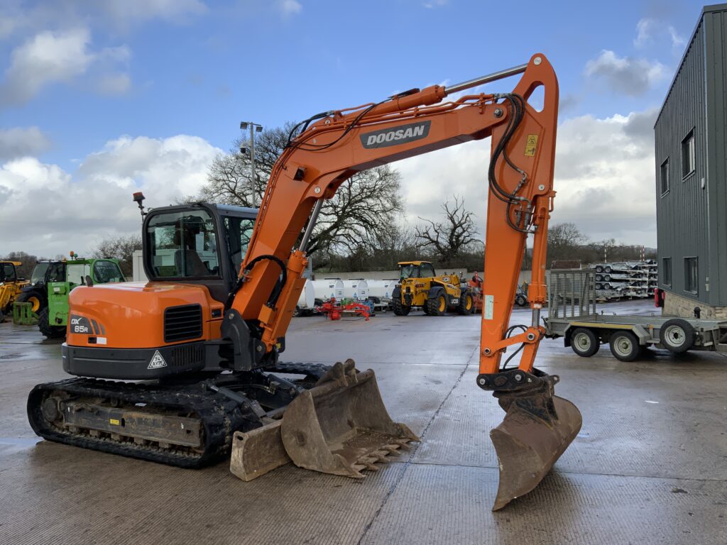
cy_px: 272
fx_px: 609
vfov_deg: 48.2
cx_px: 364
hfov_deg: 61.7
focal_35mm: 29
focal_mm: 3
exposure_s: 1/1121
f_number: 1.8
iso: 16
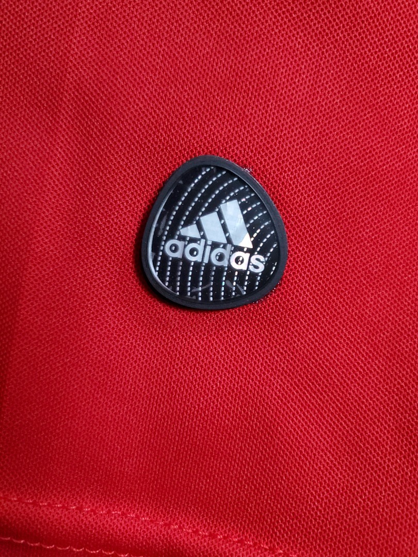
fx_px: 419
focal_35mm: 26
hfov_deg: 53.1
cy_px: 278
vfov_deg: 67.3
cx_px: 209
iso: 500
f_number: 1.5
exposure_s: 1/60
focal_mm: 4.3
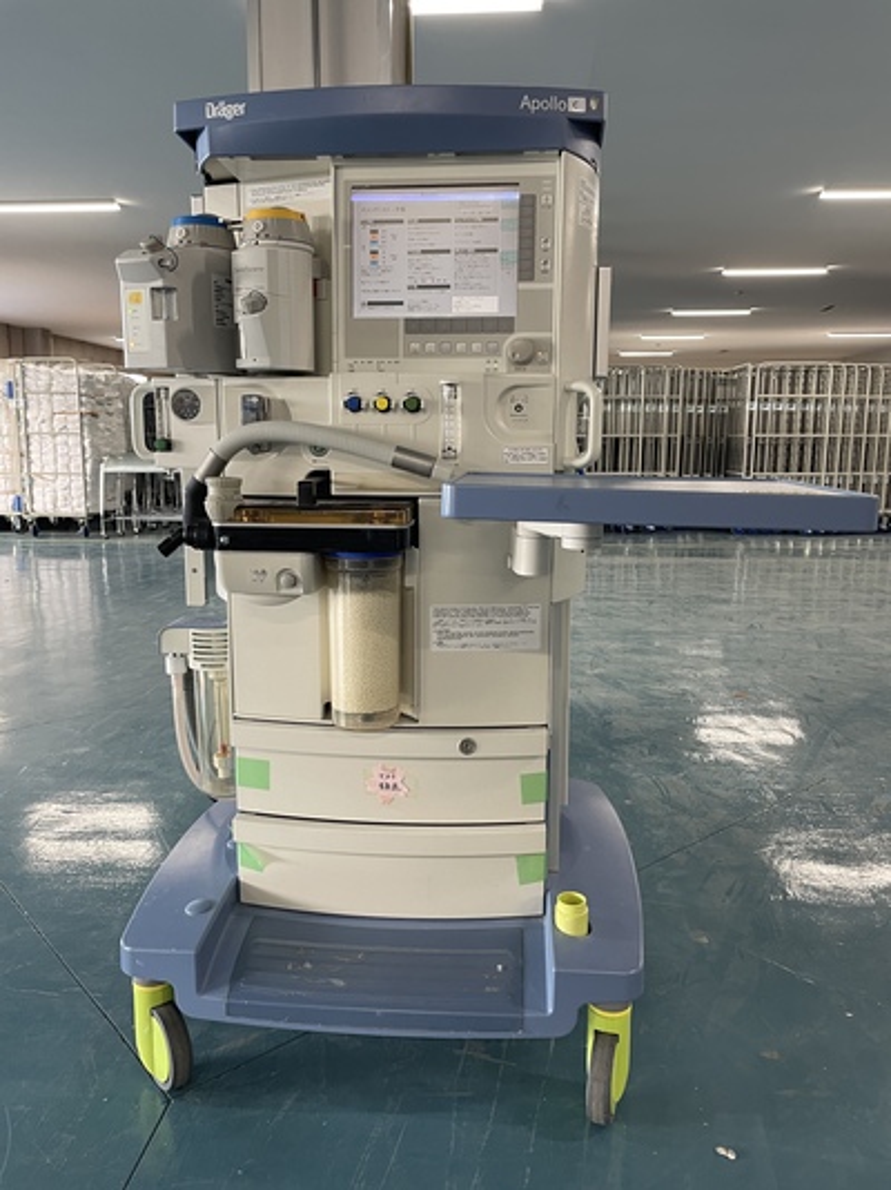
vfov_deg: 67.3
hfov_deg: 53.0
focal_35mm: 26
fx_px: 893
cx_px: 446
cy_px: 595
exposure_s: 1/88
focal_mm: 4.2
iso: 125
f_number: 1.6
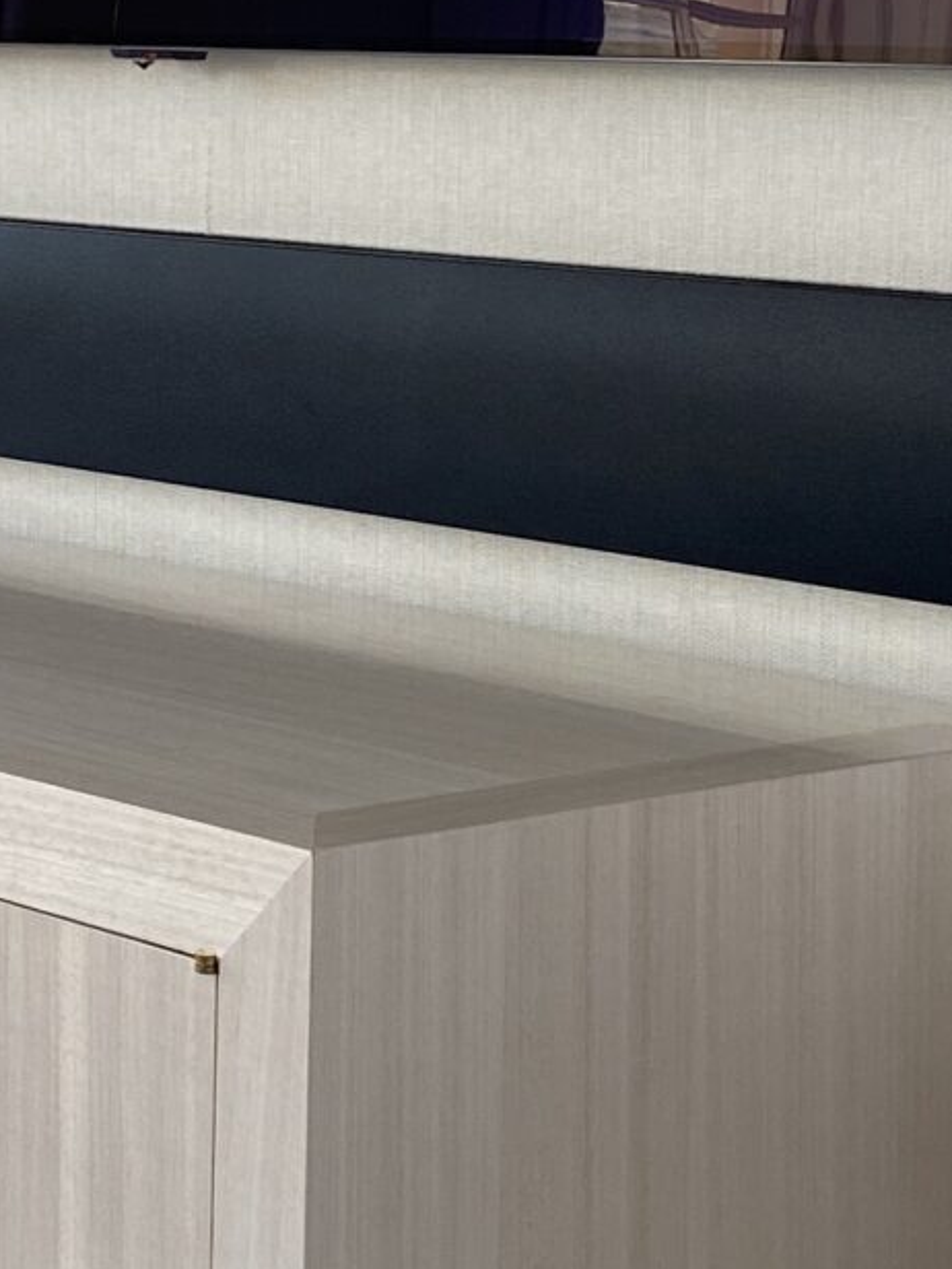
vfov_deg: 18.0
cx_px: 43
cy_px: 235
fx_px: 3960
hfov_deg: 13.5
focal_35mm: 108
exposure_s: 1/121
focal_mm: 4.25
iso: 64
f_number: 1.8
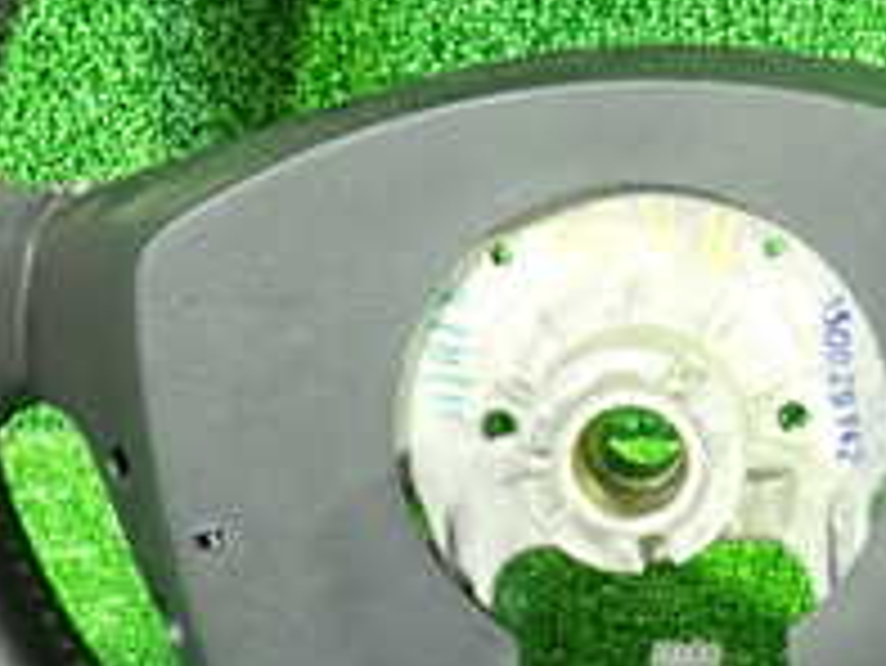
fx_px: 1946
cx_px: 765
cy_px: 256
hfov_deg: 25.0
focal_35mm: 76
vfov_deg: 19.4
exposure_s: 1/15
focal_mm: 4.5
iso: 800
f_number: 2
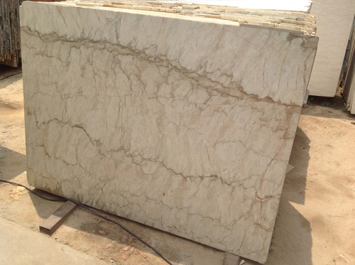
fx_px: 358
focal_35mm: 35
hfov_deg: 52.7
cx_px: 178
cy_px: 132
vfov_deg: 40.6
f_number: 2.4
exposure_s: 1/1513
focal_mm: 4.28
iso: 50
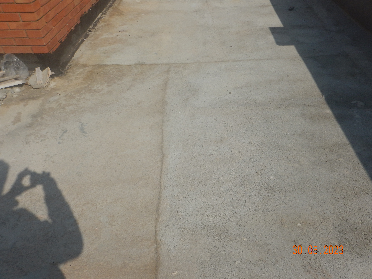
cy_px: 140
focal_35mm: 29
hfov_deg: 61.7
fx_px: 312
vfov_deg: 48.2
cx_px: 186
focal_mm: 5.1
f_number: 8.3
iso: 125
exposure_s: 1/640
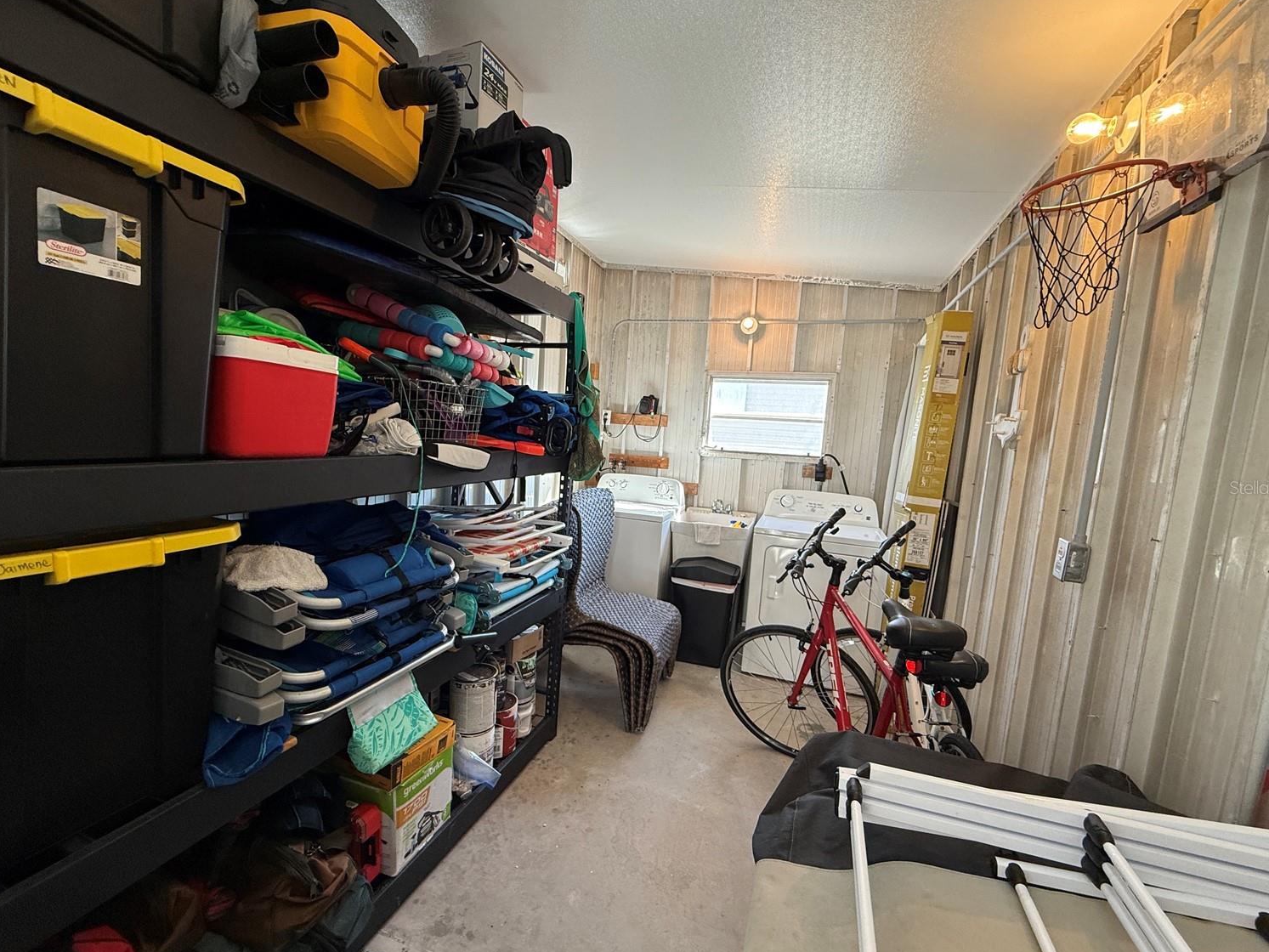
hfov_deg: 98.2
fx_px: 550
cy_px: 487
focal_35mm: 15
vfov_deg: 81.7
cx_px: 630
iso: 160
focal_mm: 2.22
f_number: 2.2
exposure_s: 1/120
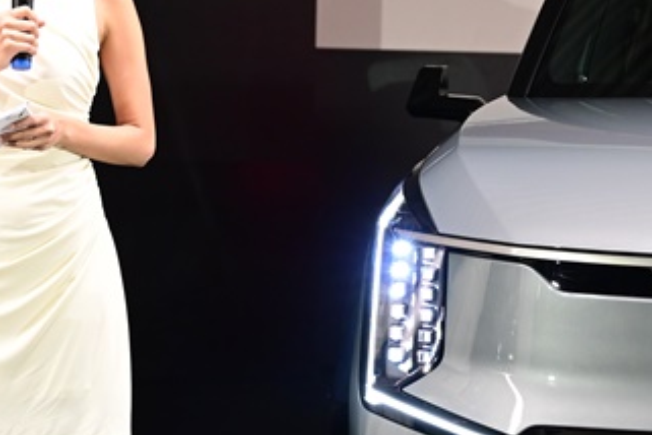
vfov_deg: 8.3
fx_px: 3006
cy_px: 200
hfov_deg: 12.3
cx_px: 563
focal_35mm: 166
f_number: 4
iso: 1600
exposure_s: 1/160
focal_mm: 52
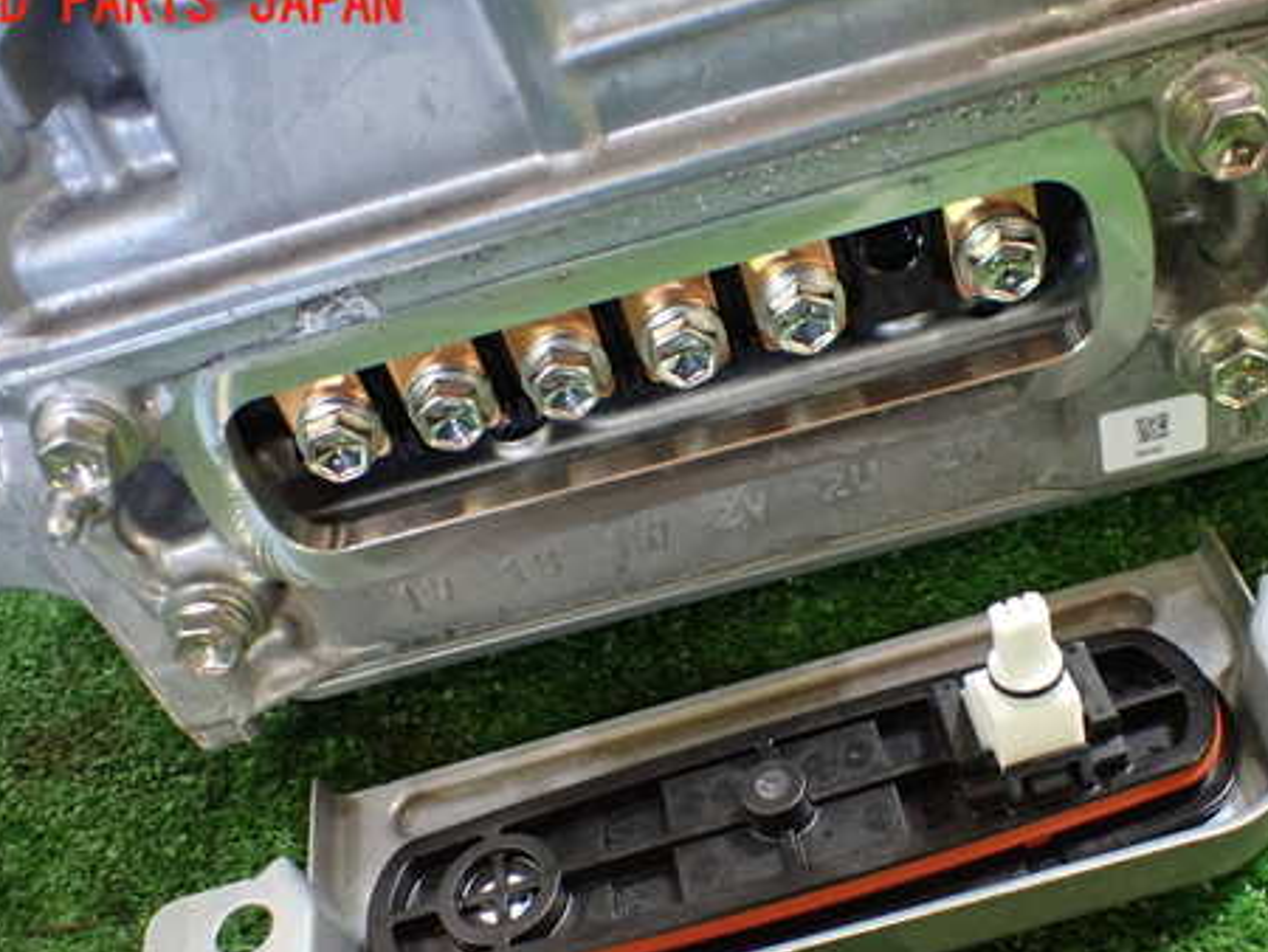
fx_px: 1466
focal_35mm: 40
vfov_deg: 35.8
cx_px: 735
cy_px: 603
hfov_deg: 46.6
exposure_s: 1/80
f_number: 2.3
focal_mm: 5.4
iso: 800
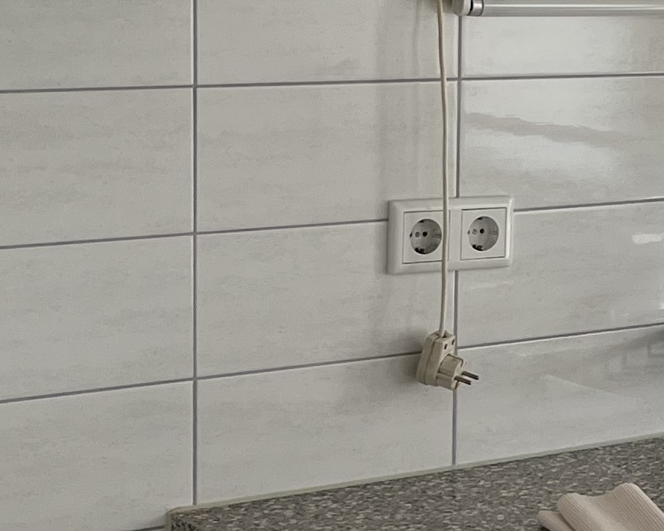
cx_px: 938
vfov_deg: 13.1
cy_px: 214
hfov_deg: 15.3
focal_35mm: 118
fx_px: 2319
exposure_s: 1/121
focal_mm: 5.1
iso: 64
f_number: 1.6
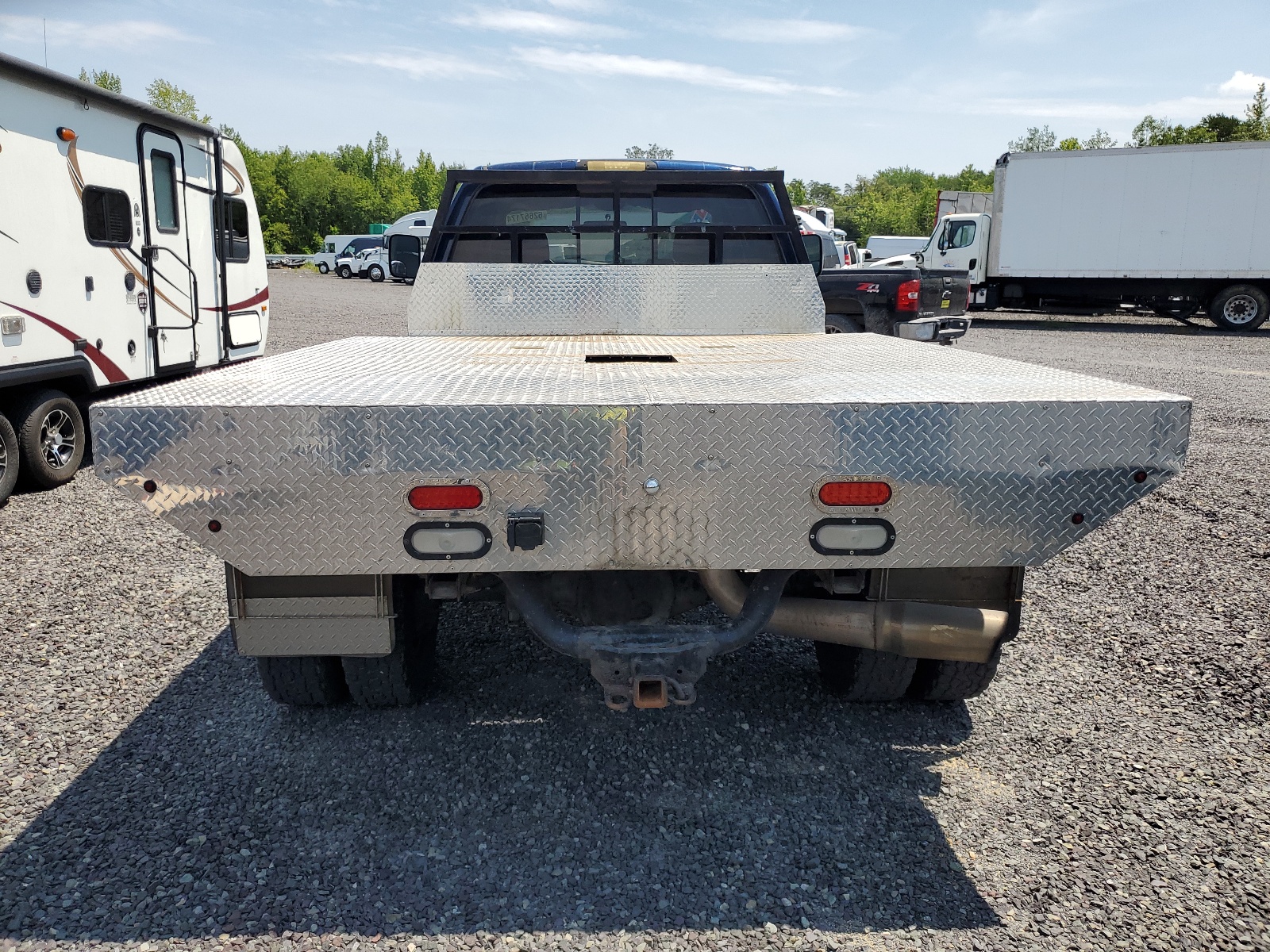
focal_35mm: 26
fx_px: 954
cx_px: 635
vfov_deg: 53.1
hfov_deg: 67.3
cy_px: 476
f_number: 1.5
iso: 50
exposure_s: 1/2500
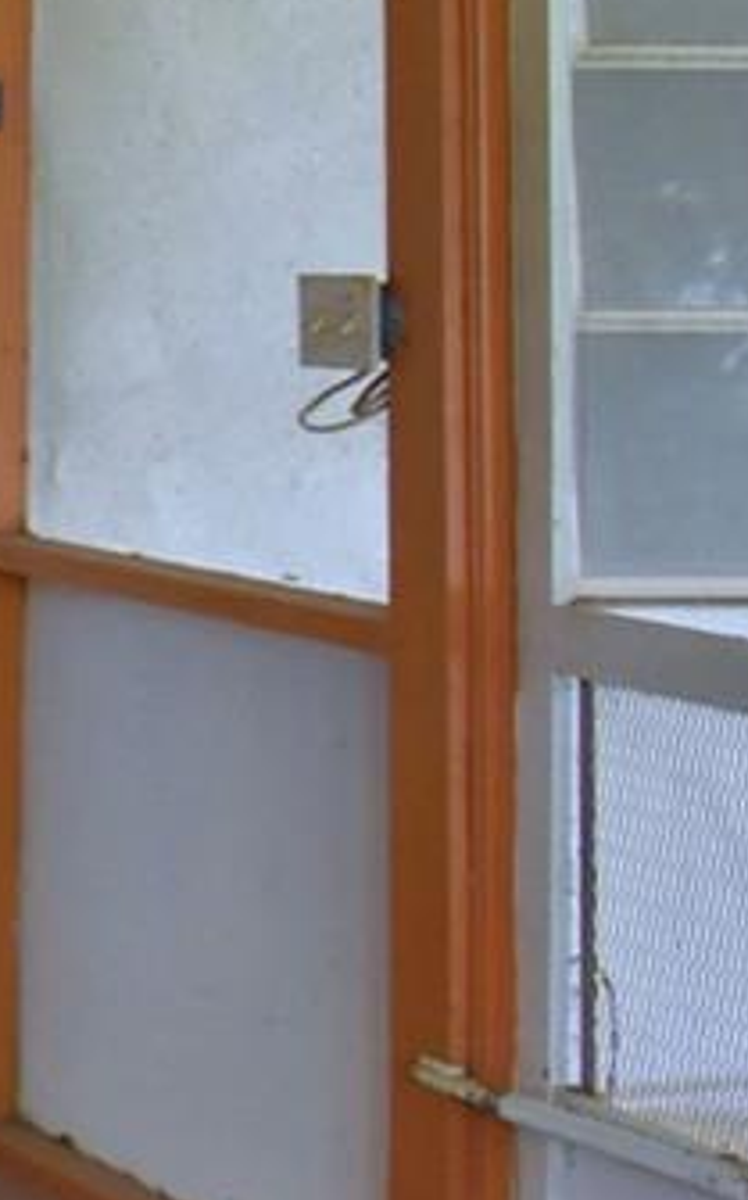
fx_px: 2384
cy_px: 222
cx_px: -1714
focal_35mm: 73
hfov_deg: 10.2
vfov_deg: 27.6
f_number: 4.5
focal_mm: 10
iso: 400
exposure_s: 1/50
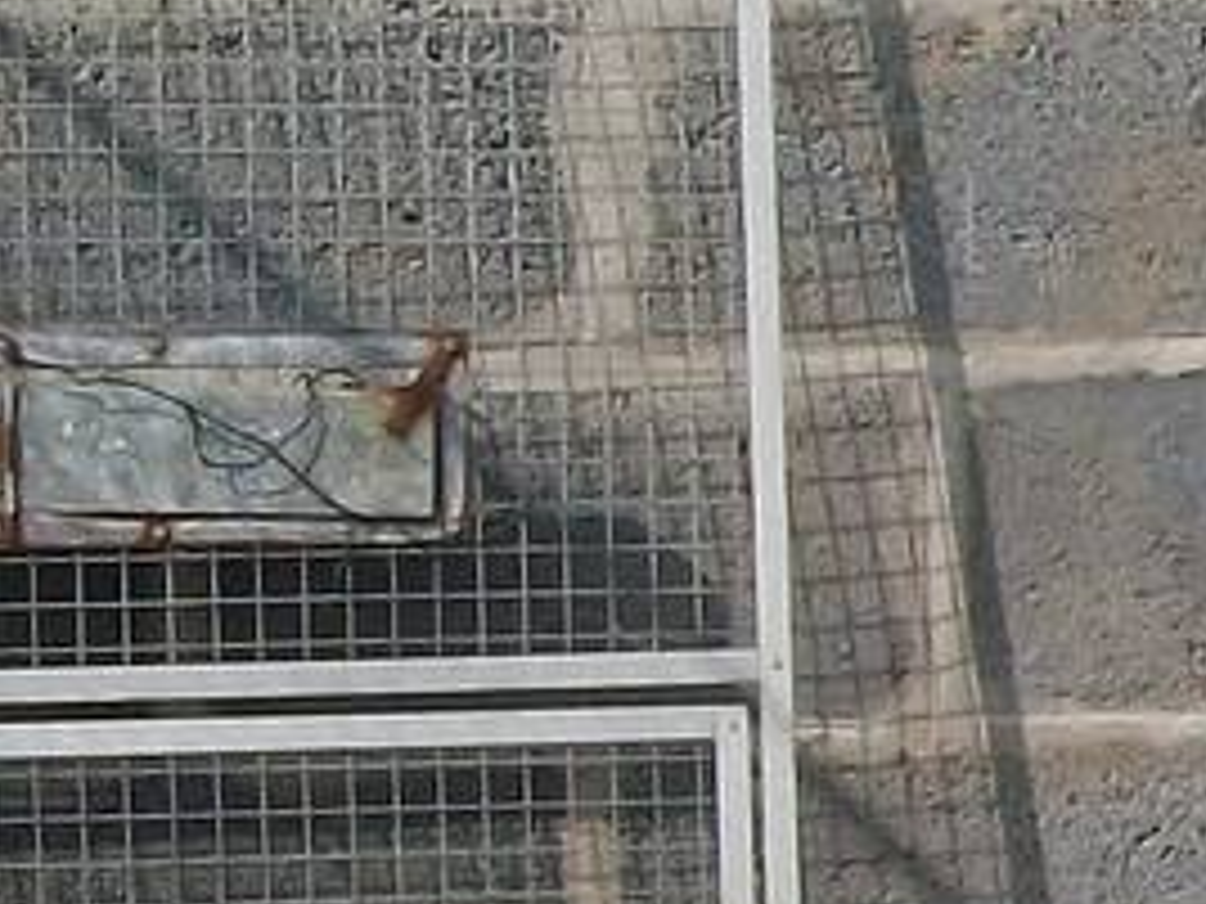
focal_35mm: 191
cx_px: 2007
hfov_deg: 9.9
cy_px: 351
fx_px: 6654
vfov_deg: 7.8
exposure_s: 1/400
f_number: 5.5
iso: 80
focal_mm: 5.7
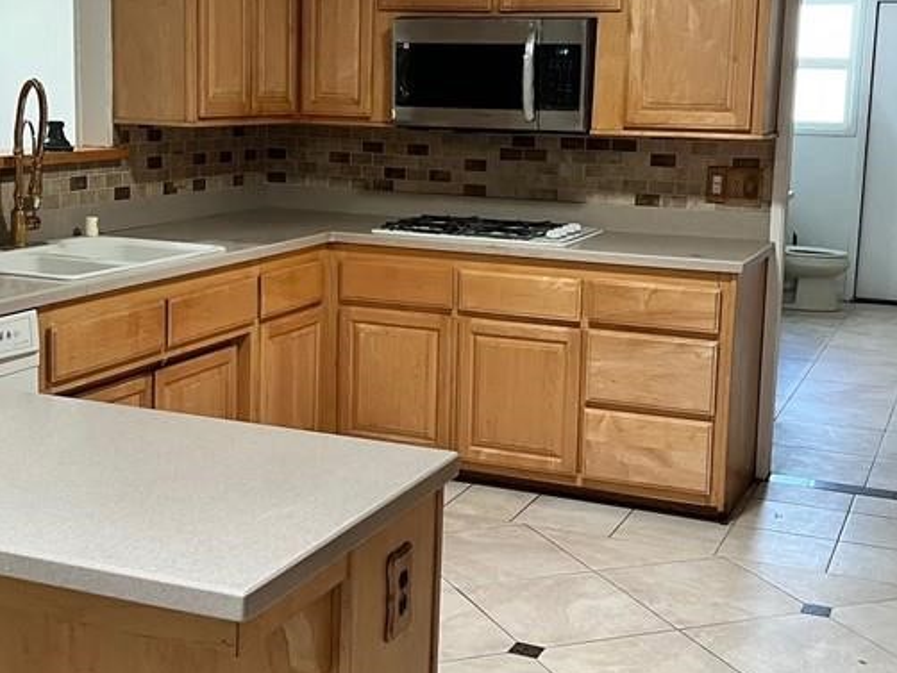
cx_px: 415
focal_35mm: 53
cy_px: 309
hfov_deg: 36.1
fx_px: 1374
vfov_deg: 27.5
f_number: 1.5
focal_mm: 5.7
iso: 160
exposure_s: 1/60
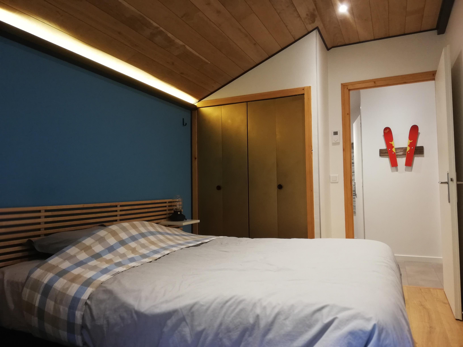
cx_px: 232
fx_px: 348
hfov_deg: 67.3
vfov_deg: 53.1
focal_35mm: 26
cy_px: 174
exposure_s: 1/33.3
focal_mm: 3.81
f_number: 4
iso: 250
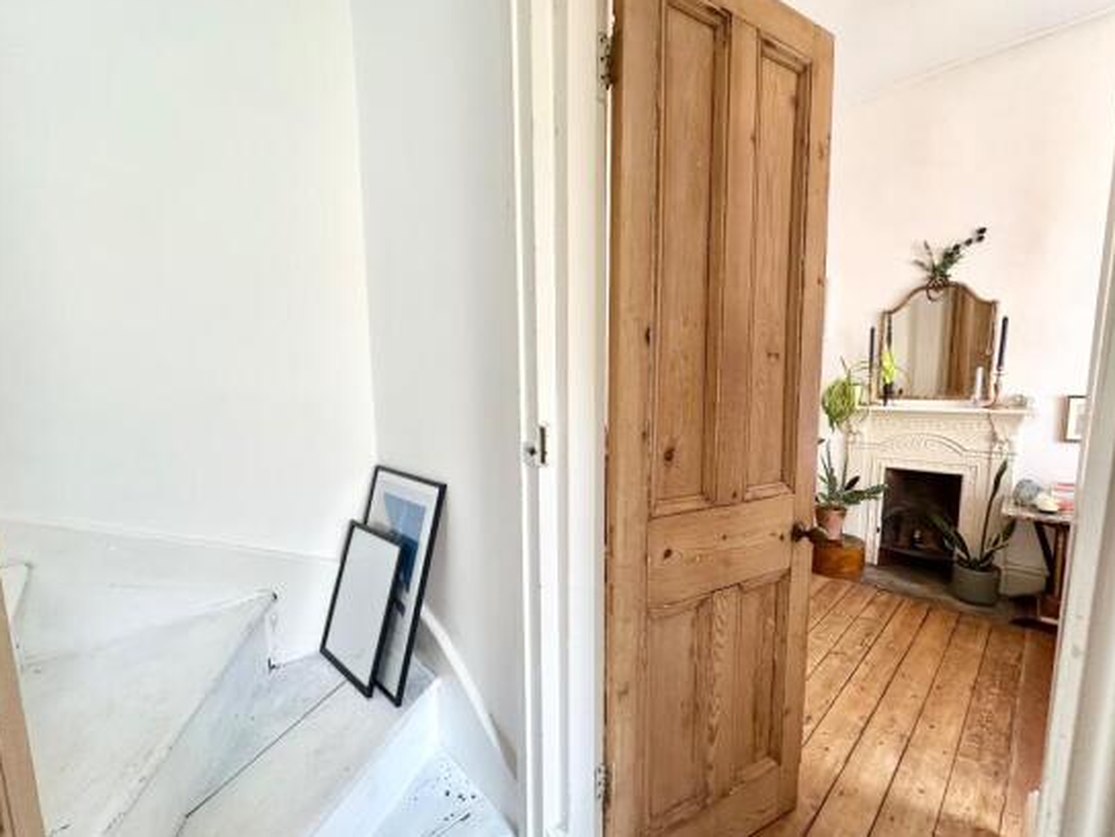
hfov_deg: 98.2
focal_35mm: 15
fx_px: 483
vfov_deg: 81.7
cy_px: 440
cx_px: 556
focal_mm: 2.22
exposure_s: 1/104
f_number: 2.2
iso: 200
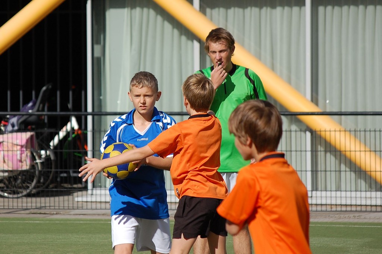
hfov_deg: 10.2
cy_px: 127
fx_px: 2146
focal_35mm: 202
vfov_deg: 6.8
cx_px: 191
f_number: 5
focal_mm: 135
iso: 200
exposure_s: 1/1250
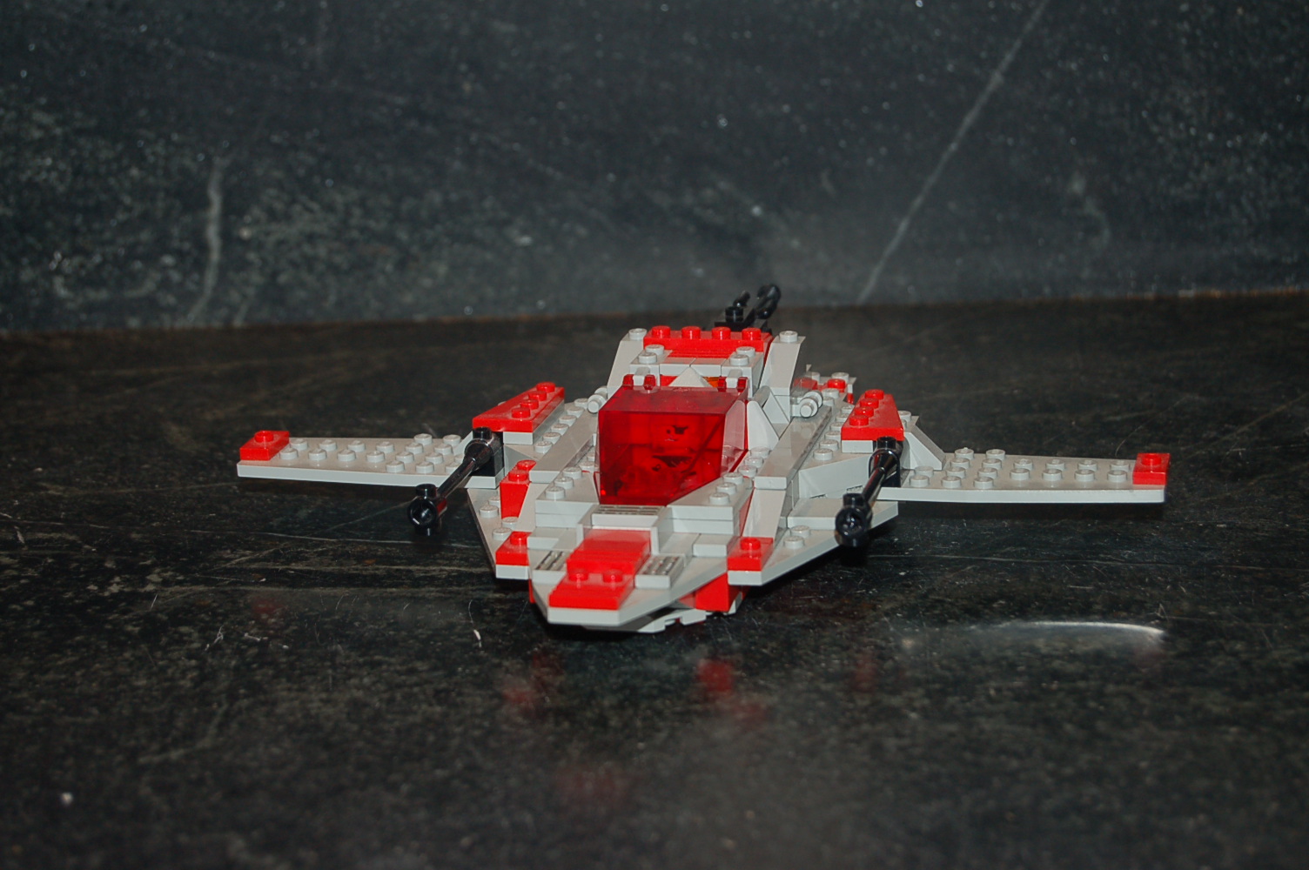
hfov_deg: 24.6
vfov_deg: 16.5
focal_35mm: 82
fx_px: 2997
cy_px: 435
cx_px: 654
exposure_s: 1/60
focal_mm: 55
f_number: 5.6
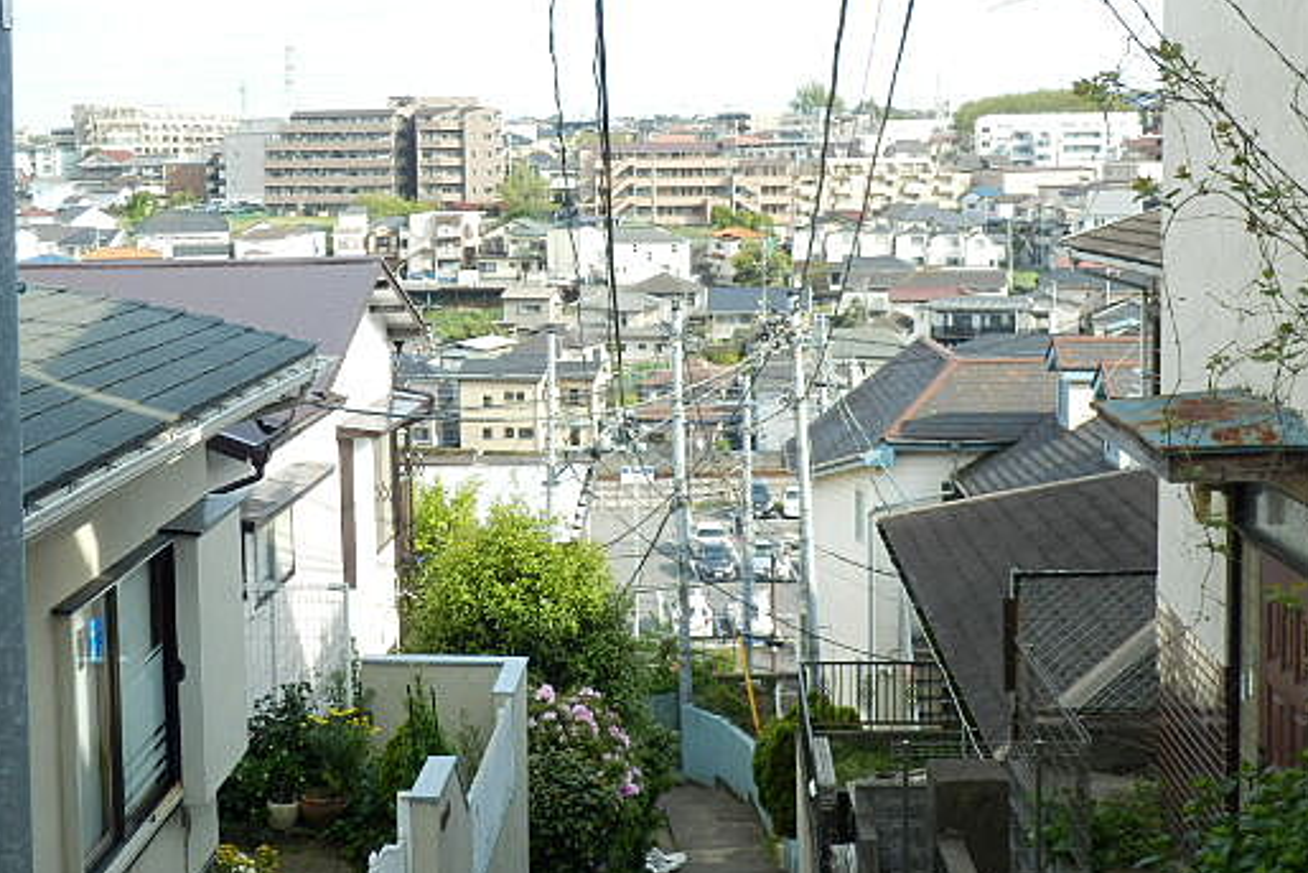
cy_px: 318
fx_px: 2071
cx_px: 590
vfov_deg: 23.7
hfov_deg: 35.0
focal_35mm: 57
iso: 80
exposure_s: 1/250
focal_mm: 7.9
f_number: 4.2
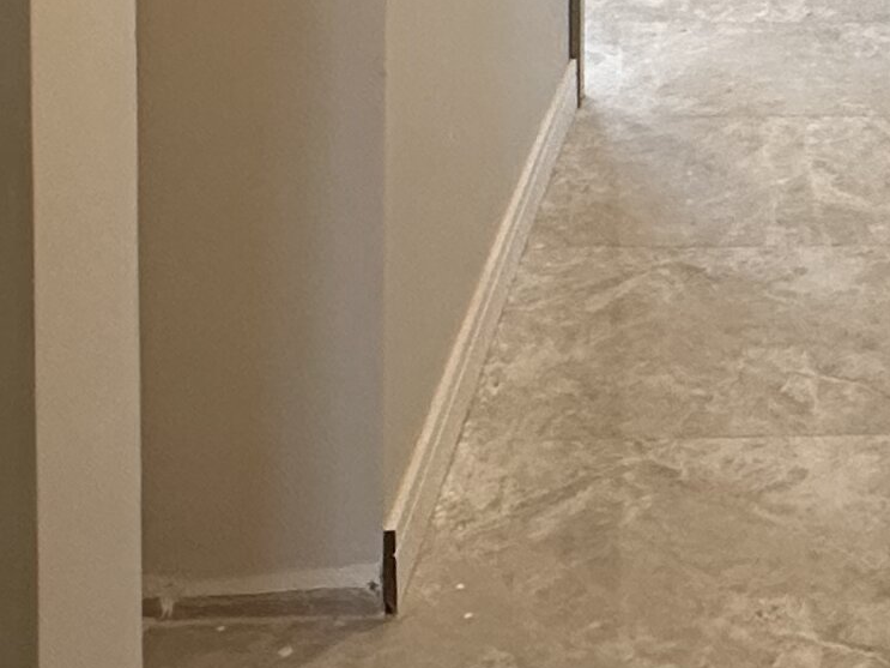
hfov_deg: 24.1
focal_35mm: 76
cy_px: -420
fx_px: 1954
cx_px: 958
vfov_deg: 17.0
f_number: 2.2
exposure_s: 1/50
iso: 200
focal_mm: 2.22
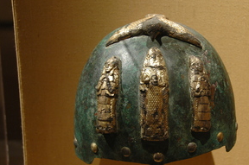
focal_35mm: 101
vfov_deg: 13.5
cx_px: 176
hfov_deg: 20.1
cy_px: 90
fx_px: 697
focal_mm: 44
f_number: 4.5
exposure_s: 1/13
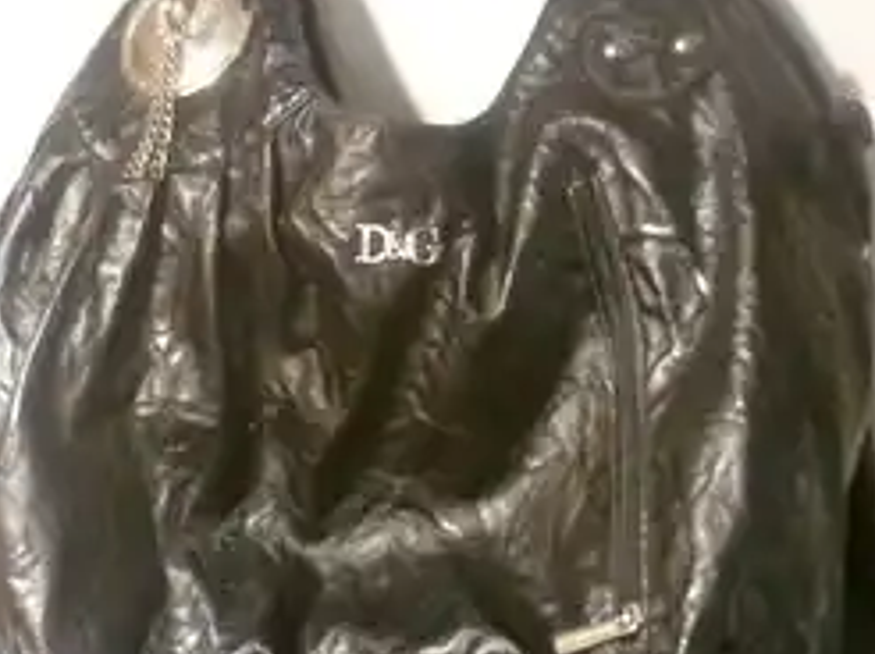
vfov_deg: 25.5
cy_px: 251
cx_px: 341
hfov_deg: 33.7
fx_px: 1439
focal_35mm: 57
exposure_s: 1/15
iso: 400
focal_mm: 5
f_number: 2.8
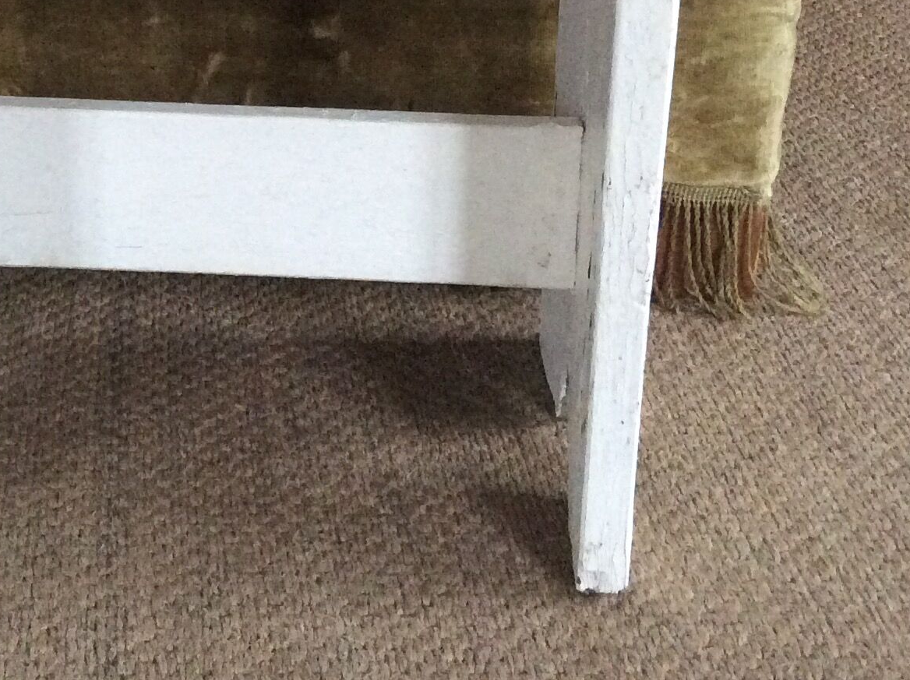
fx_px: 1864
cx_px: 227
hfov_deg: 27.1
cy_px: 89
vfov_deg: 20.3
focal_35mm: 71
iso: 320
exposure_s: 1/25
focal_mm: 3.3
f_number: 2.4
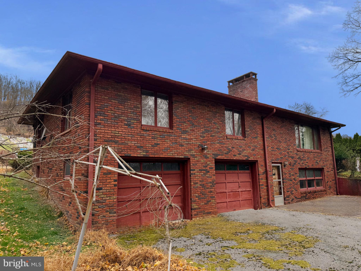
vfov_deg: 56.8
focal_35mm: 24
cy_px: 136
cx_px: 180
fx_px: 250
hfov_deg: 71.6
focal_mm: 6.76
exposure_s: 1/360
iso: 80
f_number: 1.78
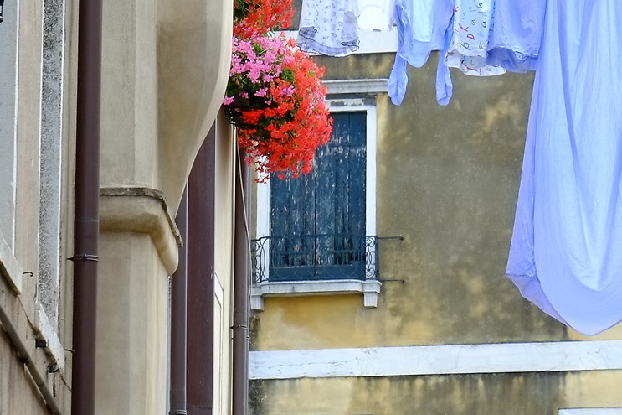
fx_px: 5527
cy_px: 321
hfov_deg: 6.4
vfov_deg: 4.3
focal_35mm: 320
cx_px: 802
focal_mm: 66.2
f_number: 6.4
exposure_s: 1/125
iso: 200
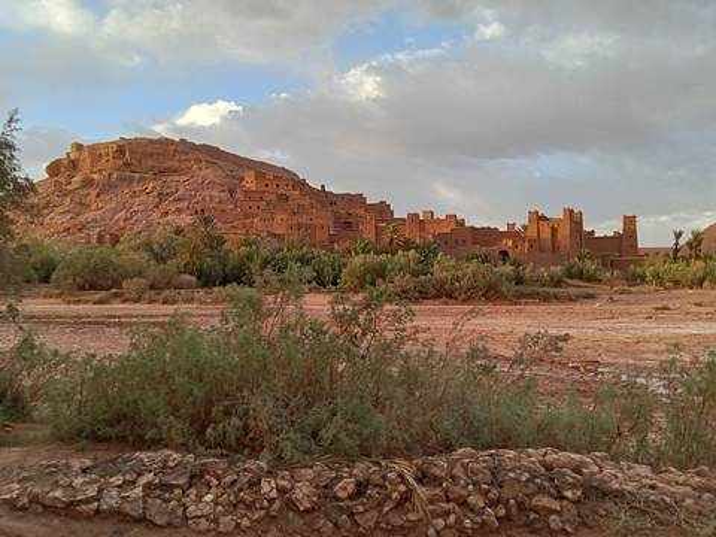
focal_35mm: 27
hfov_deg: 65.3
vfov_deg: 51.4
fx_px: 558
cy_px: 268
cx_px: 358
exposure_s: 1/155
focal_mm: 2.79
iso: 100
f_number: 2
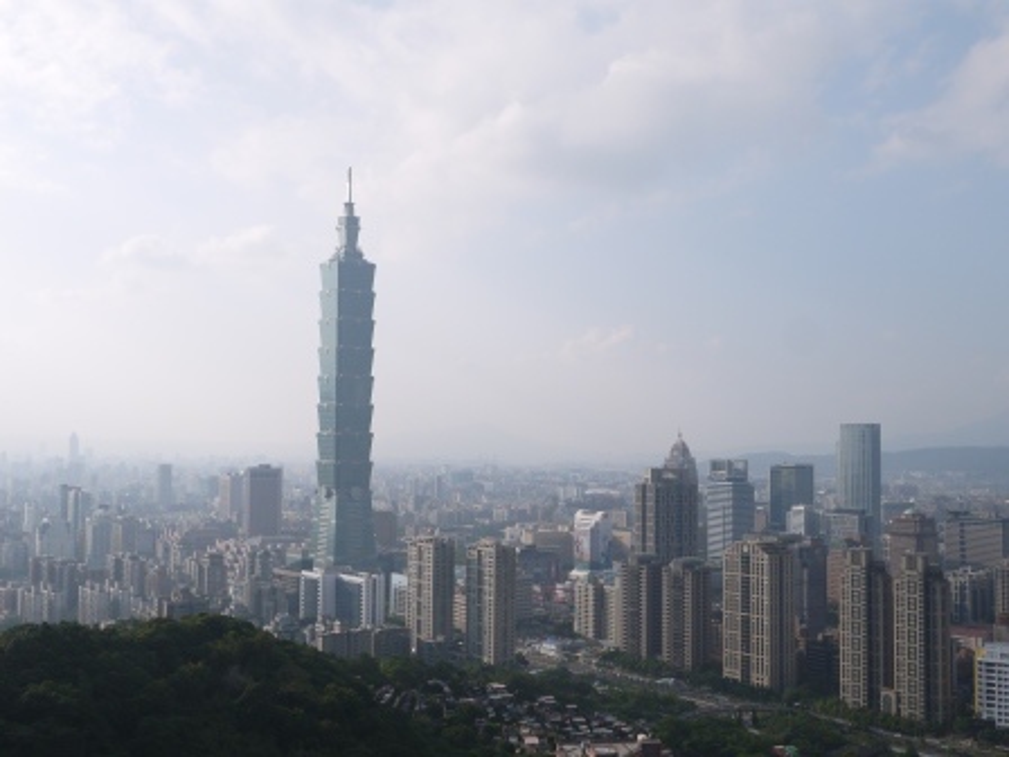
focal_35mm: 38
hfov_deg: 49.0
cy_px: 378
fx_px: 1108
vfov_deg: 37.7
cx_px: 504
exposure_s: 1/500
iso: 160
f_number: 9
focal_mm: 19
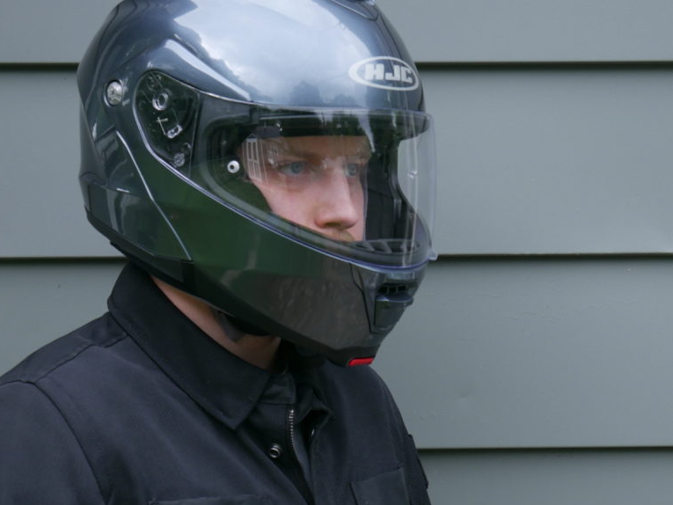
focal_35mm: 83
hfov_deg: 23.5
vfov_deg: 17.8
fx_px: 1614
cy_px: 255
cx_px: 398
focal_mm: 31
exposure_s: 1/80
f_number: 7.1
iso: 400
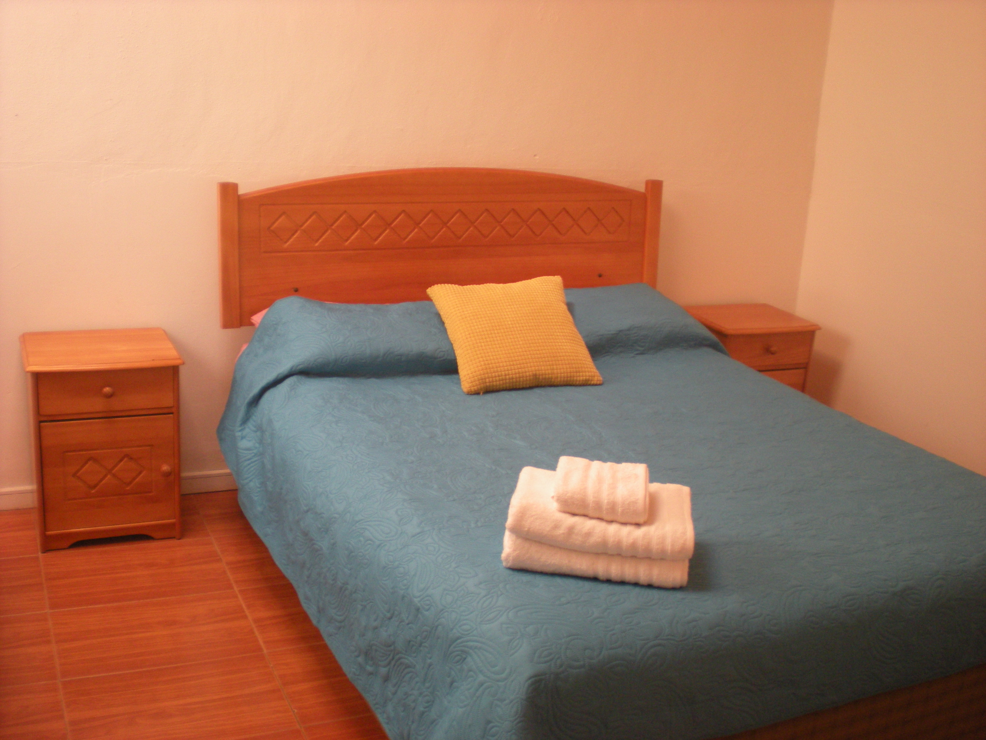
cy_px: 370
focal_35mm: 38
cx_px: 493
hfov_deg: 49.0
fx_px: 1082
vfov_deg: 37.7
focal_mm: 6.3
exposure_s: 1/45
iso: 200
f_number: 3.1
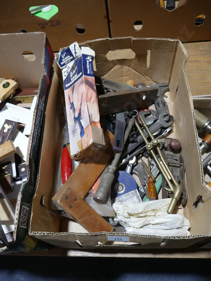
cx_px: 106
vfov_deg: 63.4
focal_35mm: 28
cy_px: 140
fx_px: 227
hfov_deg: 49.8
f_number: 3.5
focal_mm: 14
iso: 250
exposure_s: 1/60
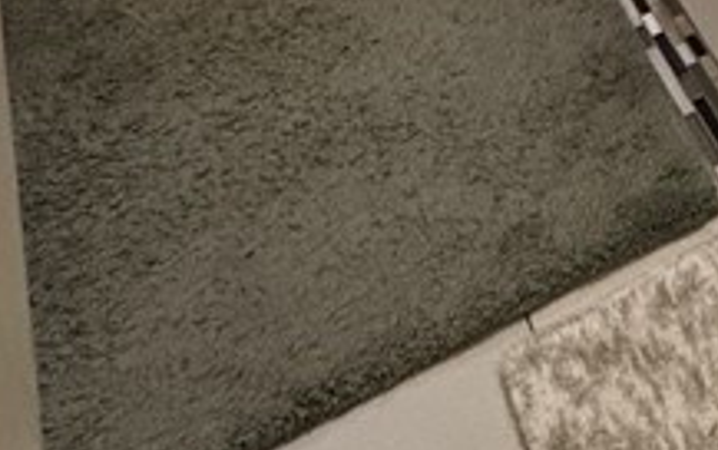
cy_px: -778
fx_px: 1371
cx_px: 1188
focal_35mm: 70
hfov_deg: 22.0
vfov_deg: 12.3
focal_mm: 2.22
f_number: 2.2
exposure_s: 1/120
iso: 200
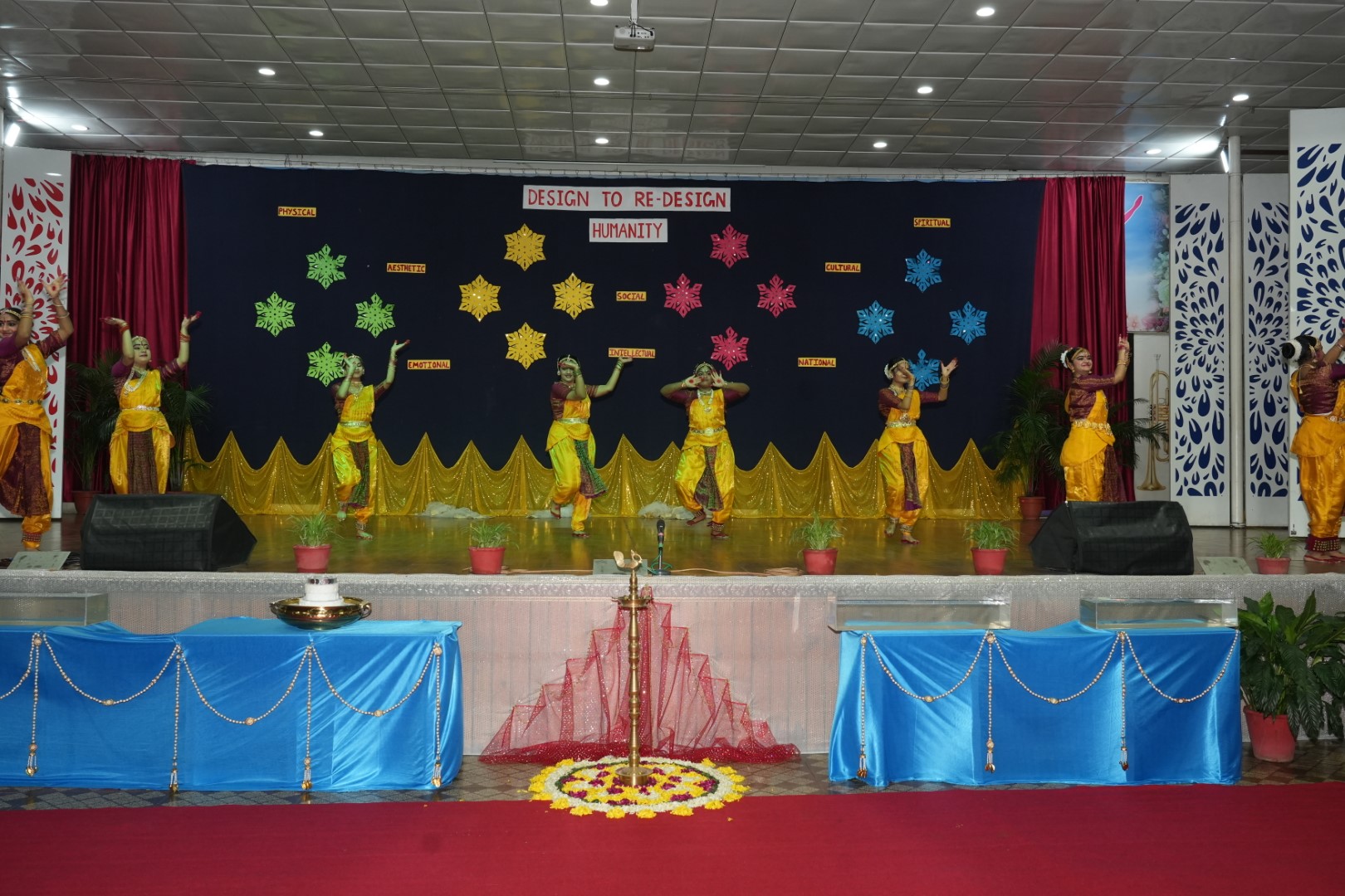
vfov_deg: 43.6
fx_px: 1121
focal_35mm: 30
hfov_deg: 61.9
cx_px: 672
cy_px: 448
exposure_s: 1/200
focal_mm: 30
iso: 1600
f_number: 5.6
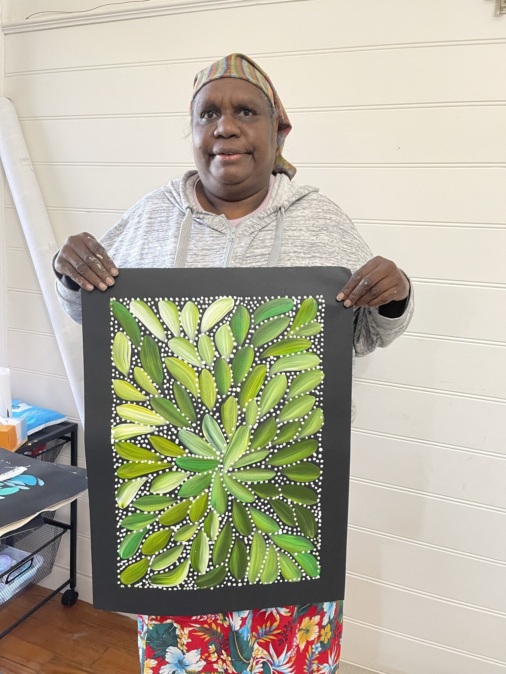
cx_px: 253
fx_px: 507
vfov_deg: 67.3
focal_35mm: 26
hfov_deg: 53.1
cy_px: 337
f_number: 1.6
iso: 200
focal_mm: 5.1
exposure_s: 1/60
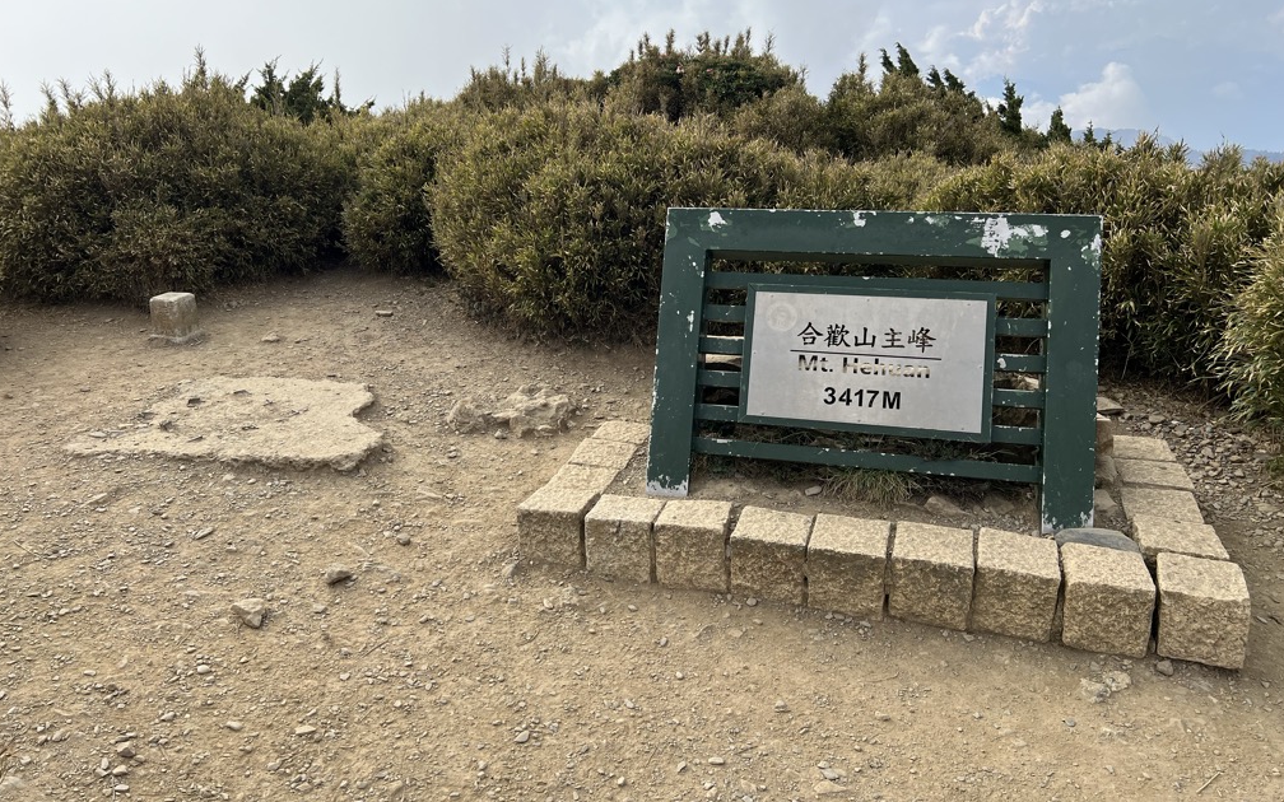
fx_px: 980
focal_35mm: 28
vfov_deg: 44.4
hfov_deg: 66.5
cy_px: 339
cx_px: 646
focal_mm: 5.7
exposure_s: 1/3704
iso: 50
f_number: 1.5
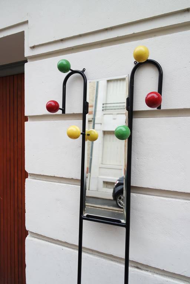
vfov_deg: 61.9
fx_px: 237
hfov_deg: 43.6
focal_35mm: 30
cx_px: 95
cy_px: 142
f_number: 3.5
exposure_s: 1/80
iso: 100
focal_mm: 20
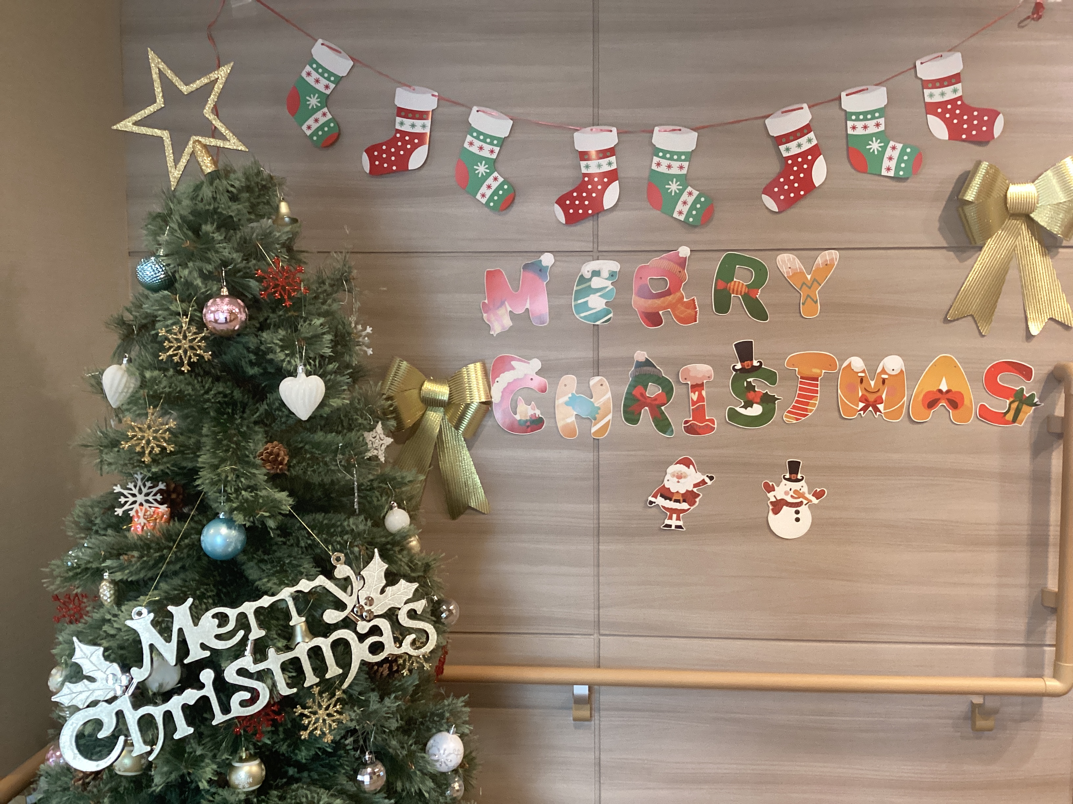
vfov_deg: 45.4
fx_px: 961
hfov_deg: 58.4
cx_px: 536
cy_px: 402
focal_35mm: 31
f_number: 2.4
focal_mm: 3.3
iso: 250
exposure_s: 1/50
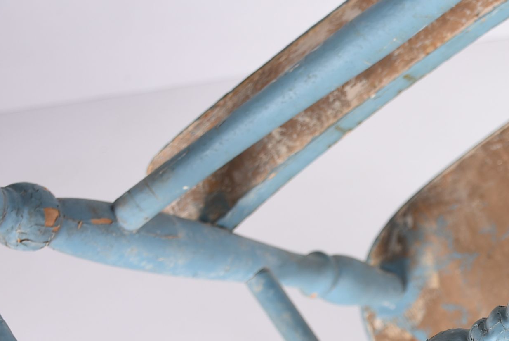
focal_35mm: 98
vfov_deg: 13.7
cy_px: 360
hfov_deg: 19.6
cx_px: 601
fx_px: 1390
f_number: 6.3
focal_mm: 27
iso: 100
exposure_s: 1/60
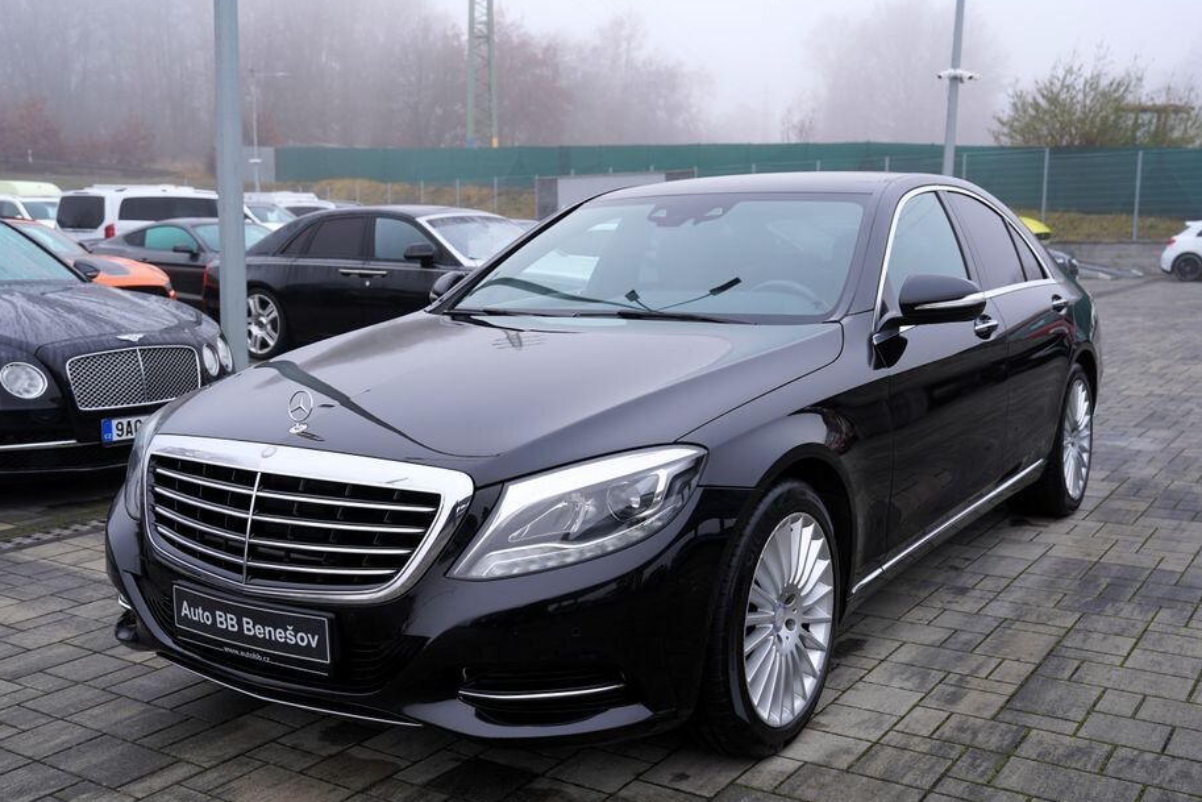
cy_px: 434
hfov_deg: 51.8
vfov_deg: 35.9
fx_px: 1236
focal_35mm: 37
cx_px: 561
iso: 100
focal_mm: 33
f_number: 4.5
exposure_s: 1/100
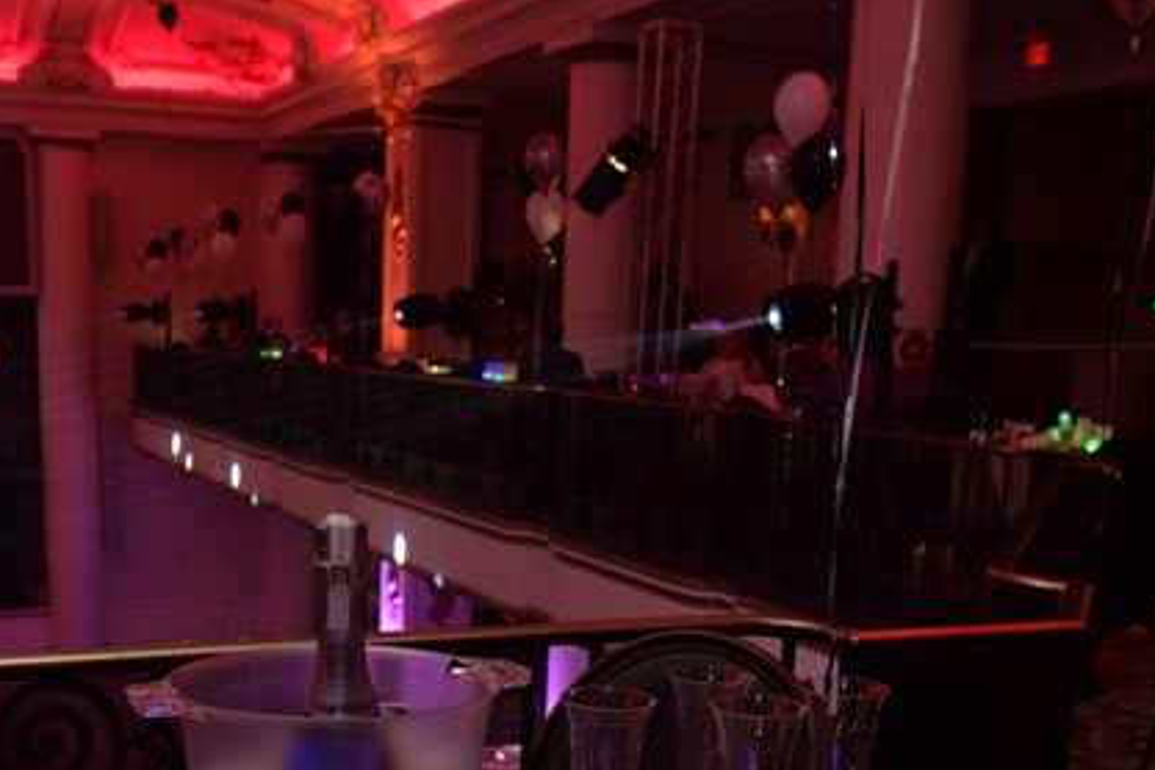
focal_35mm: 48
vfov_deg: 26.6
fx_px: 1540
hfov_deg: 41.1
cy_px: 766
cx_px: 515
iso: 2000
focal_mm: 20
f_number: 5
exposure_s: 1/50
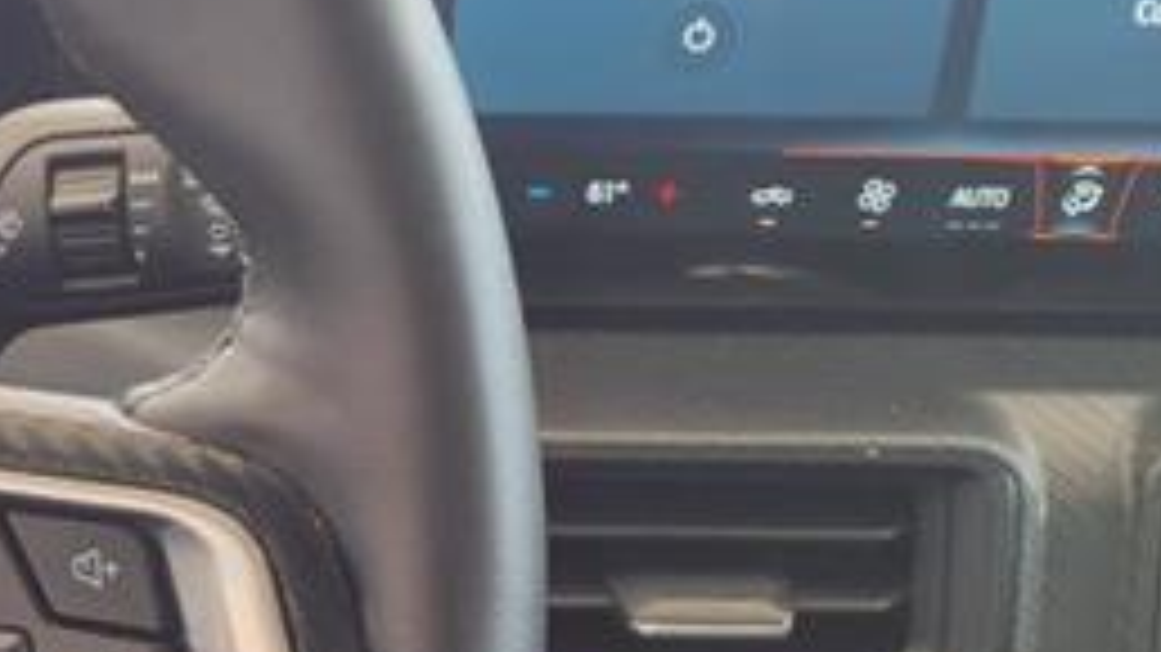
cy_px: 576
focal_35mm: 73
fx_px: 2247
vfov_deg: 16.3
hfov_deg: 27.5
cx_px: 27
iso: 64
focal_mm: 3.58
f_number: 1.9
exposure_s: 1/40
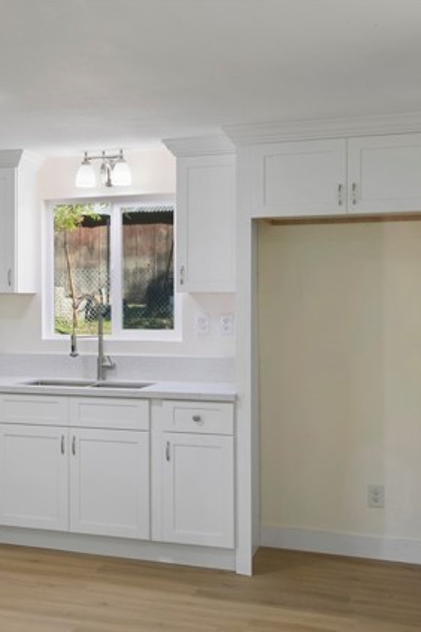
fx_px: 930
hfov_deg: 24.4
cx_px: 1
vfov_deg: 37.5
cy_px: 316
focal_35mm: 53
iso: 50
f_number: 22
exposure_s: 10
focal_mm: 35
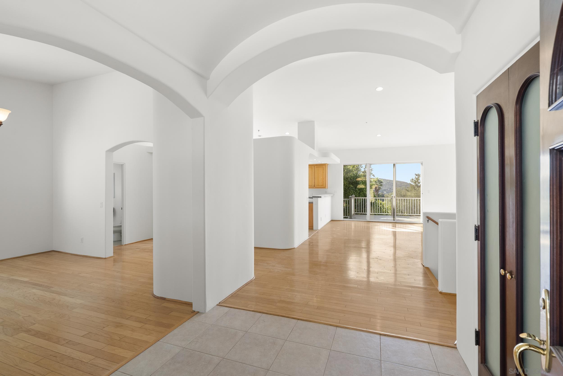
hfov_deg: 96.7
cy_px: 188
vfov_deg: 73.8
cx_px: 282
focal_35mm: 16
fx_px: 250
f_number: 8
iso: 500
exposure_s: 1/15
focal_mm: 16
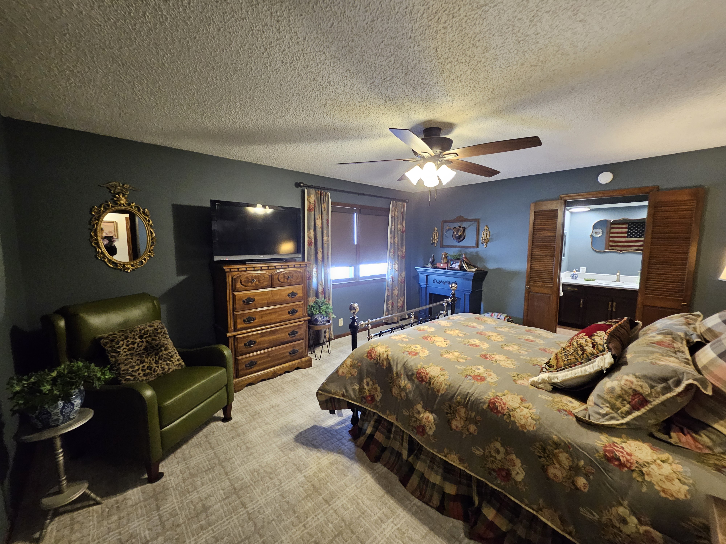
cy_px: 272
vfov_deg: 89.9
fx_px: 273
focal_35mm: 13
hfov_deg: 106.2
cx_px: 363
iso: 400
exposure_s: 1/30
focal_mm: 1.74
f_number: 2.2
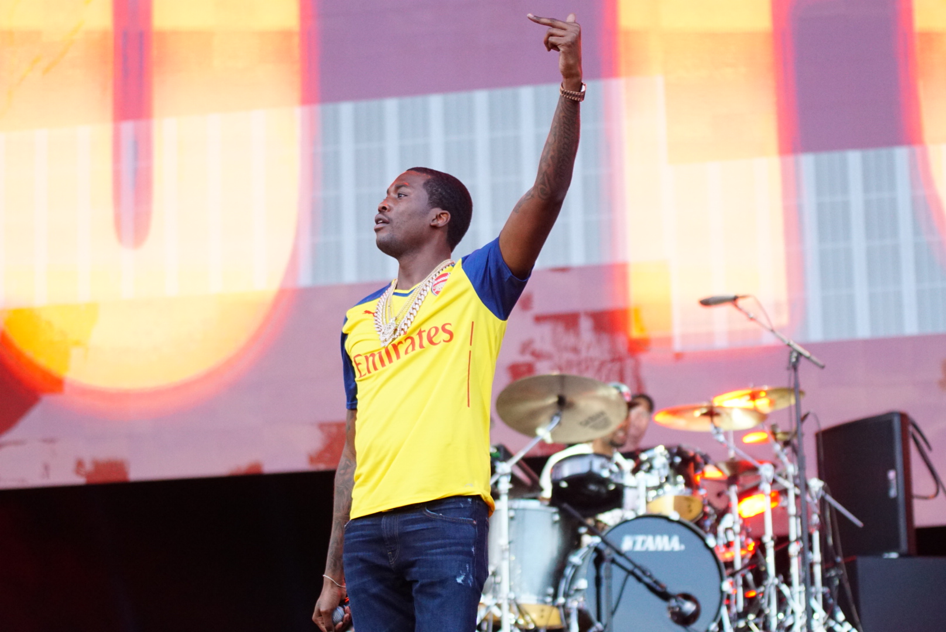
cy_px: 316
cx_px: 473
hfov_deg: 18.2
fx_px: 2958
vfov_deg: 12.2
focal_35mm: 112
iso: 1600
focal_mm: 75
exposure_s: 1/1250
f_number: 2.8
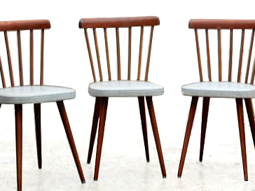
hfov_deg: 16.0
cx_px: 173
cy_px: 134
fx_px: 906
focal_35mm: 123
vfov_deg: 12.0
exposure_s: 1/5
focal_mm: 12.5
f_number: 5.6
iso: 80
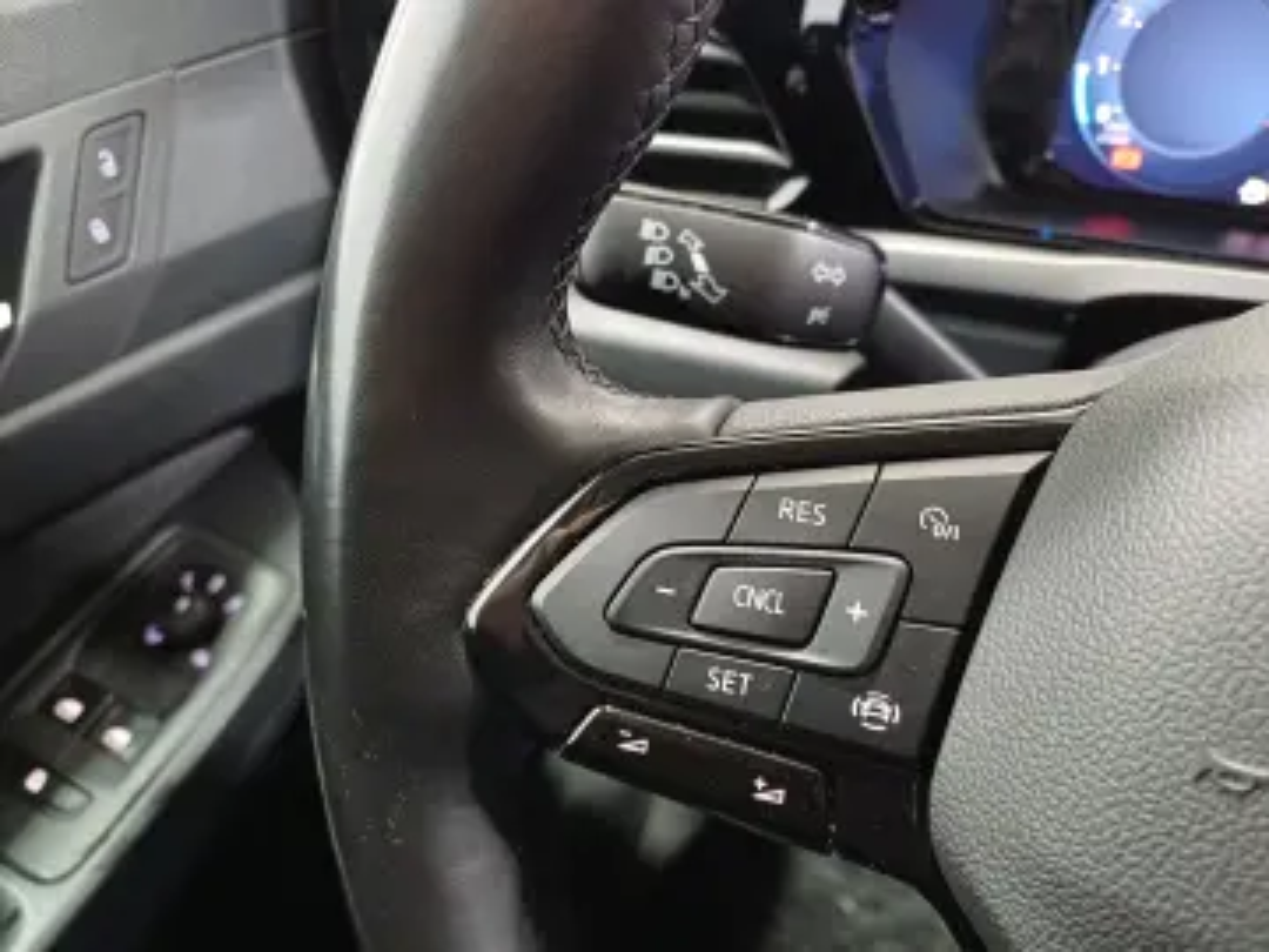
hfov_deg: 69.4
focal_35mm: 25
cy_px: 476
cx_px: 634
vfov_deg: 54.9
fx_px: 916
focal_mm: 4.65
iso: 640
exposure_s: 1/20
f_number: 1.8
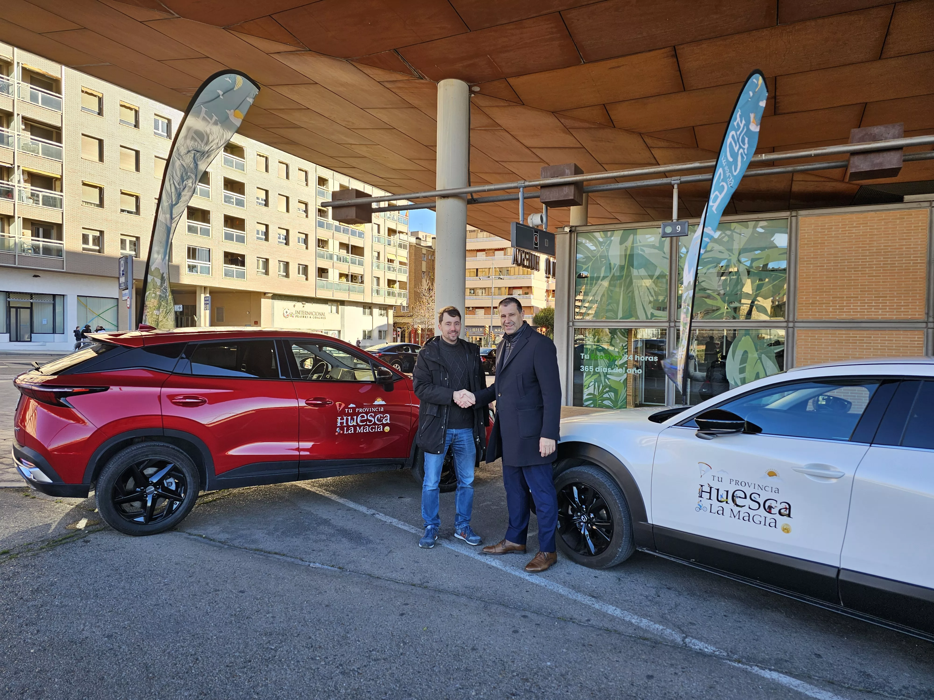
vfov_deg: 58.9
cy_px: 350
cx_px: 467
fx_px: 621
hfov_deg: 73.9
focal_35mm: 23
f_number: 1.7
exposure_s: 1/129
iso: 10
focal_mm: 6.3
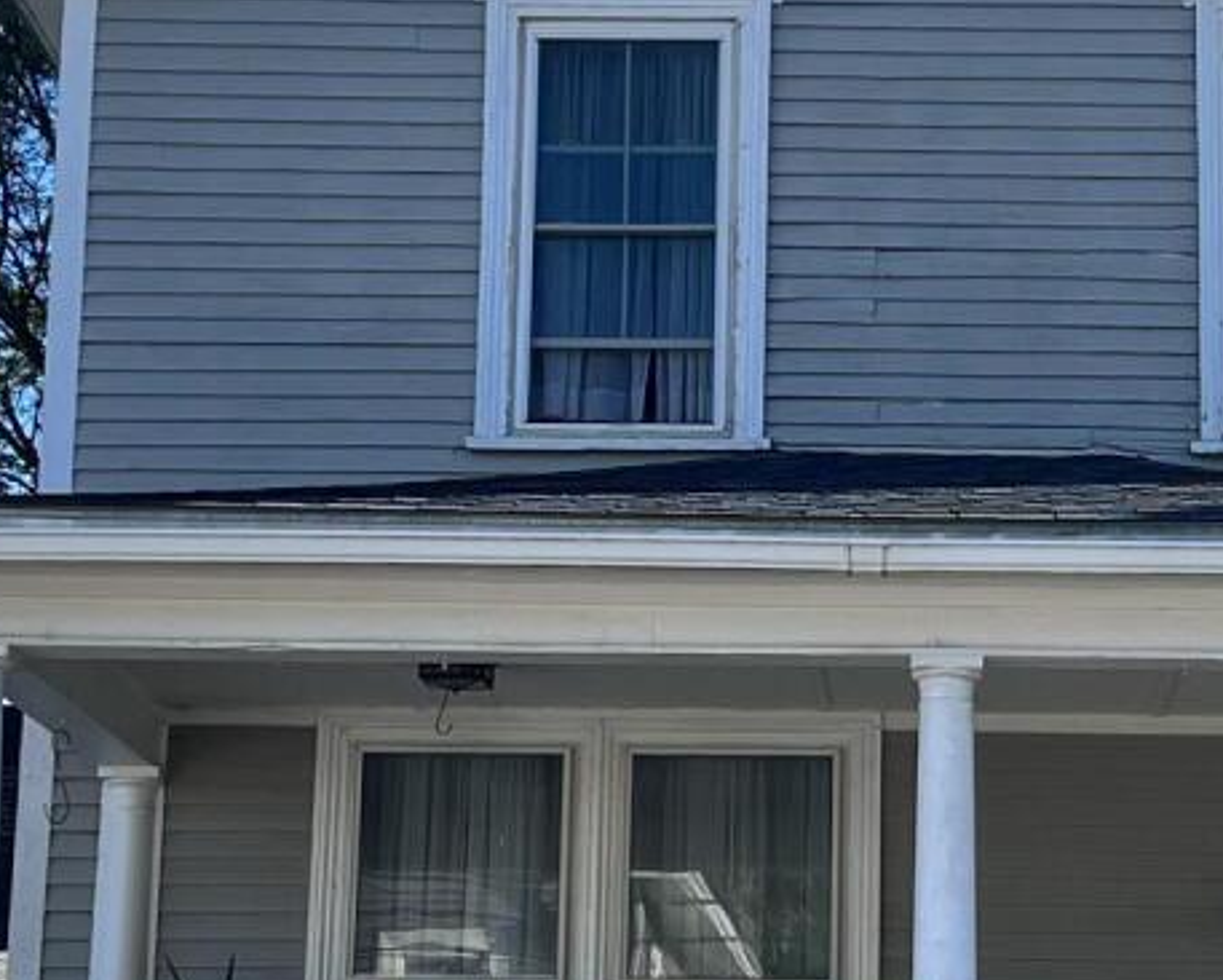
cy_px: 482
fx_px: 4019
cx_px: 854
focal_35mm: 111
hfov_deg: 17.2
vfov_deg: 13.9
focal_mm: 5.7
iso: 50
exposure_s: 1/2083
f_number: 1.5
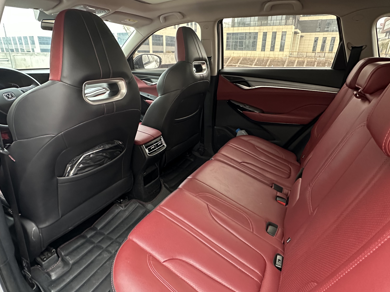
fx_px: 214
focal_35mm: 19
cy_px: 126
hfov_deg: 84.7
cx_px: 199
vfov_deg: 68.4
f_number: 2.2
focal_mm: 2.22
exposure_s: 1/60
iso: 640
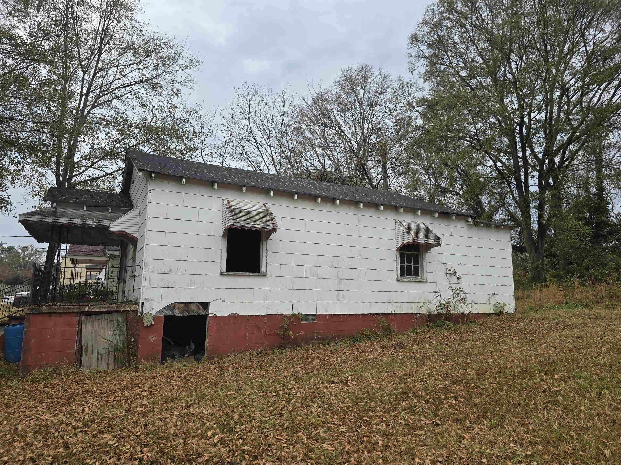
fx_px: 413
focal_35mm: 23
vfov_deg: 58.9
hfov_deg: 73.9
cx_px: 310
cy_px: 232
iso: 12
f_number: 1.7
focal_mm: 6.3
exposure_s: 1/313
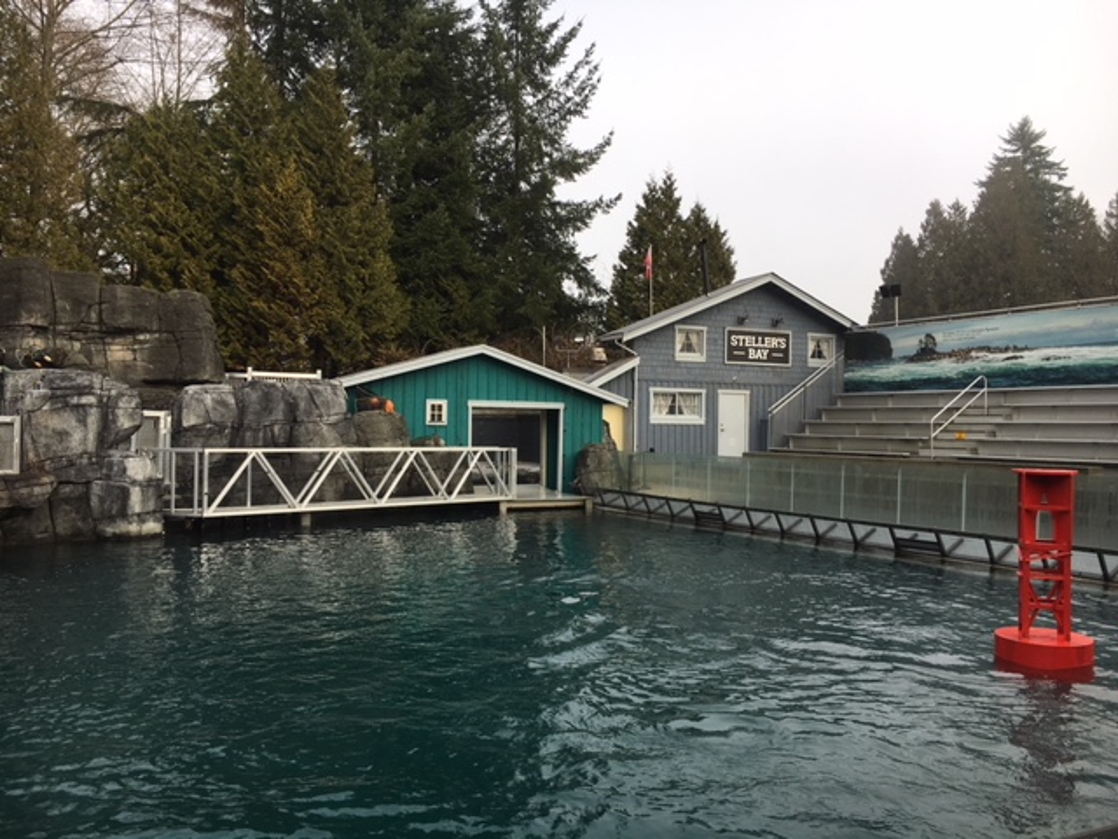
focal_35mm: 29
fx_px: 937
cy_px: 420
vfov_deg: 48.2
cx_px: 559
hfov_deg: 61.7
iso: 25
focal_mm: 4.15
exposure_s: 1/313
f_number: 2.2
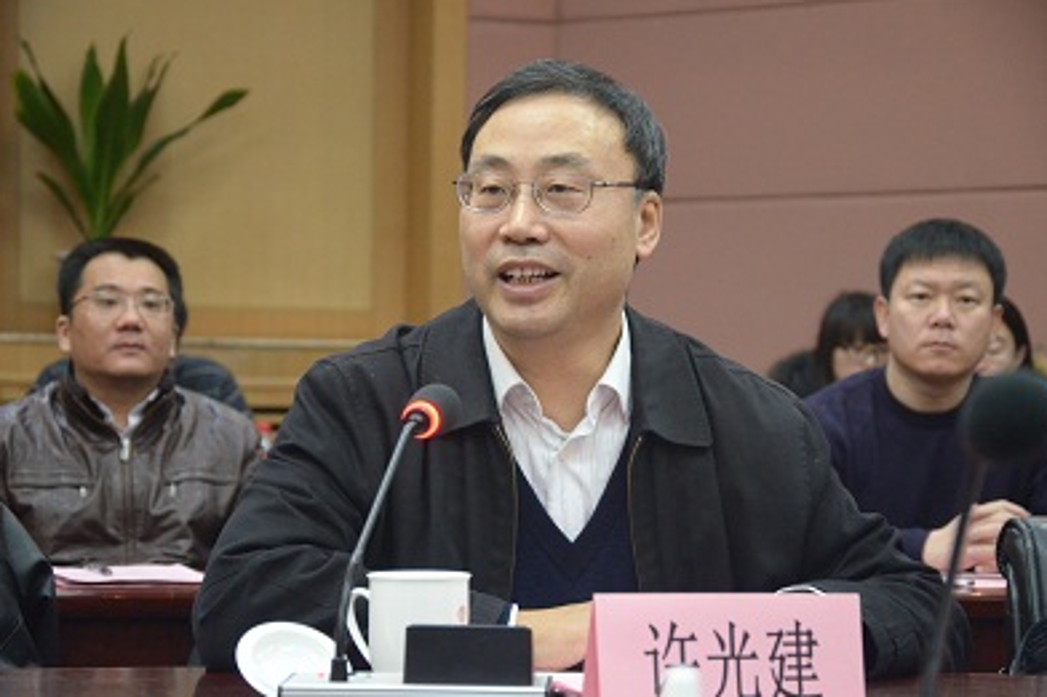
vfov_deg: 12.0
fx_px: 3329
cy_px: 347
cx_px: 526
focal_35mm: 115
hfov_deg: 17.9
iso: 3200
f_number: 5.3
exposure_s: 1/40
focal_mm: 75
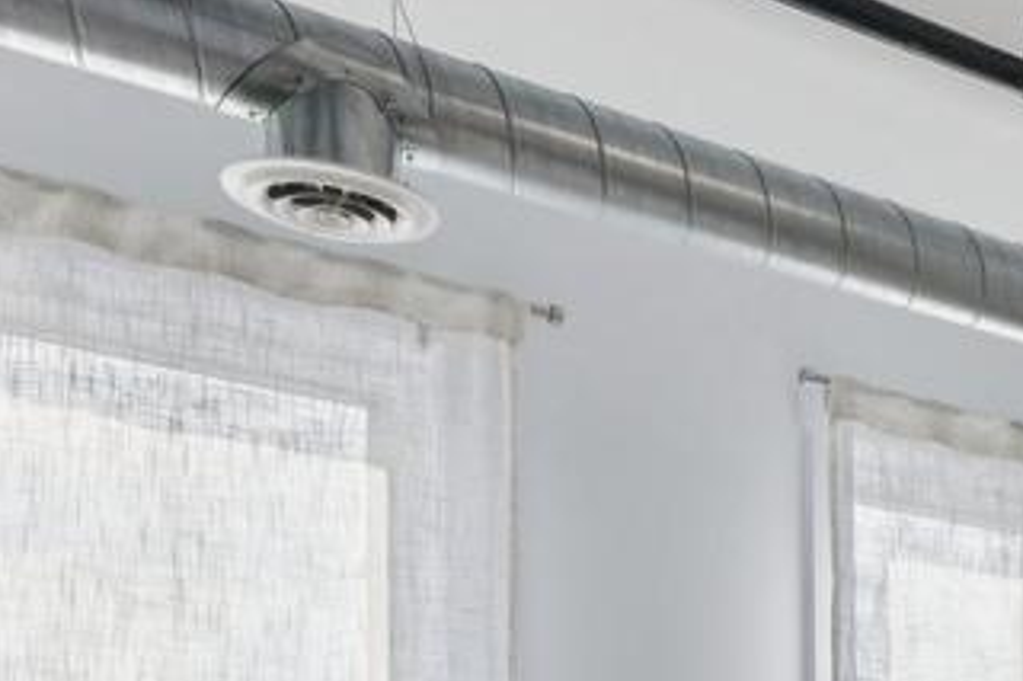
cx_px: 1419
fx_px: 1789
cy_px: 988
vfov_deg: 19.2
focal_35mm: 63
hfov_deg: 25.9
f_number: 7.1
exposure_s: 1/500
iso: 400
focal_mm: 14
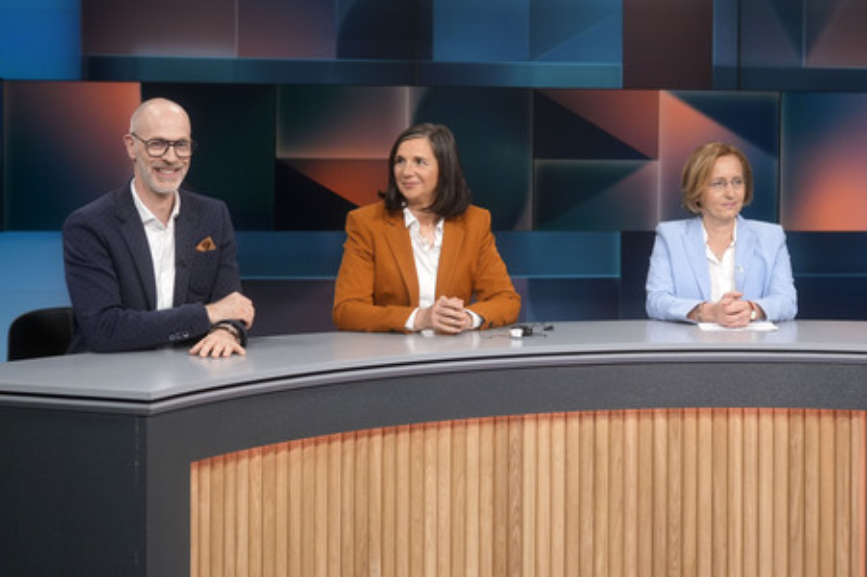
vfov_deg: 29.8
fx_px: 1083
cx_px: 434
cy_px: 288
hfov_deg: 43.6
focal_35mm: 45
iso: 640
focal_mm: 30
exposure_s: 1/250
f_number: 2.2
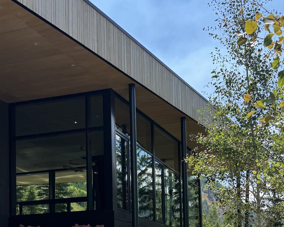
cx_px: 150
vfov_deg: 24.9
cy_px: 230
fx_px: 487
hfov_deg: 32.5
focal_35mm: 58
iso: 80
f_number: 1.78
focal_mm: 6.76
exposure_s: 1/2174
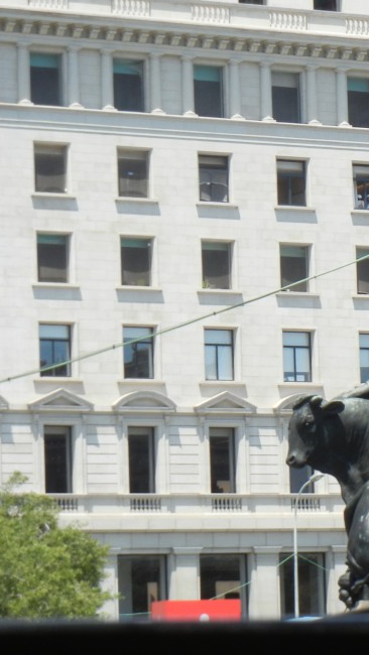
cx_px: 347
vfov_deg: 12.3
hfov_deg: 6.9
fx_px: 3042
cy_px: 372
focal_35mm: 175
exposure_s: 1/608
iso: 160
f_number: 4.5
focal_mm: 18.3
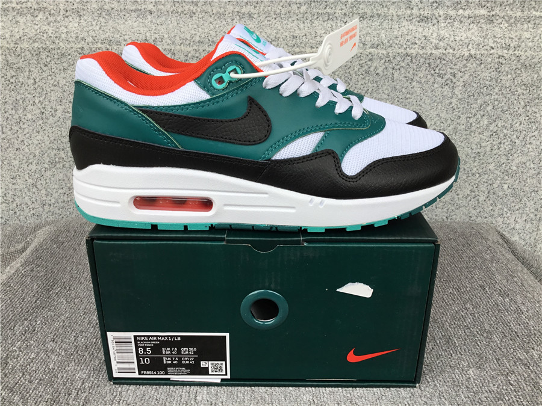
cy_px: 203
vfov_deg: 45.4
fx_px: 485
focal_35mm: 31
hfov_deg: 58.4
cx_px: 271
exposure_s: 1/115
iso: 25
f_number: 2.4
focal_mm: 3.3
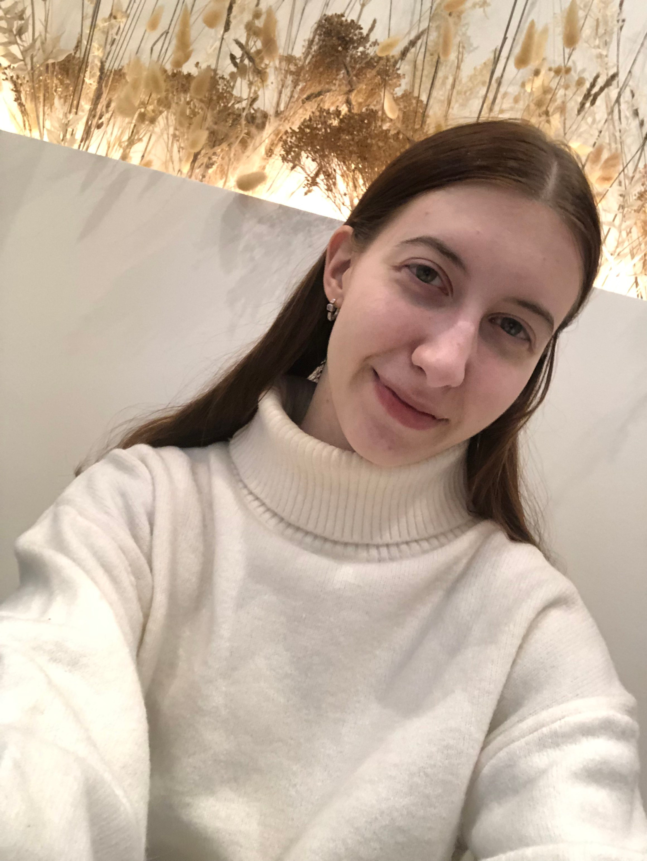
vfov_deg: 56.8
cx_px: 324
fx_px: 797
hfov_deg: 44.2
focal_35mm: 32
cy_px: 430
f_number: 2.2
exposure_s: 1/33
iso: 250
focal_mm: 2.87
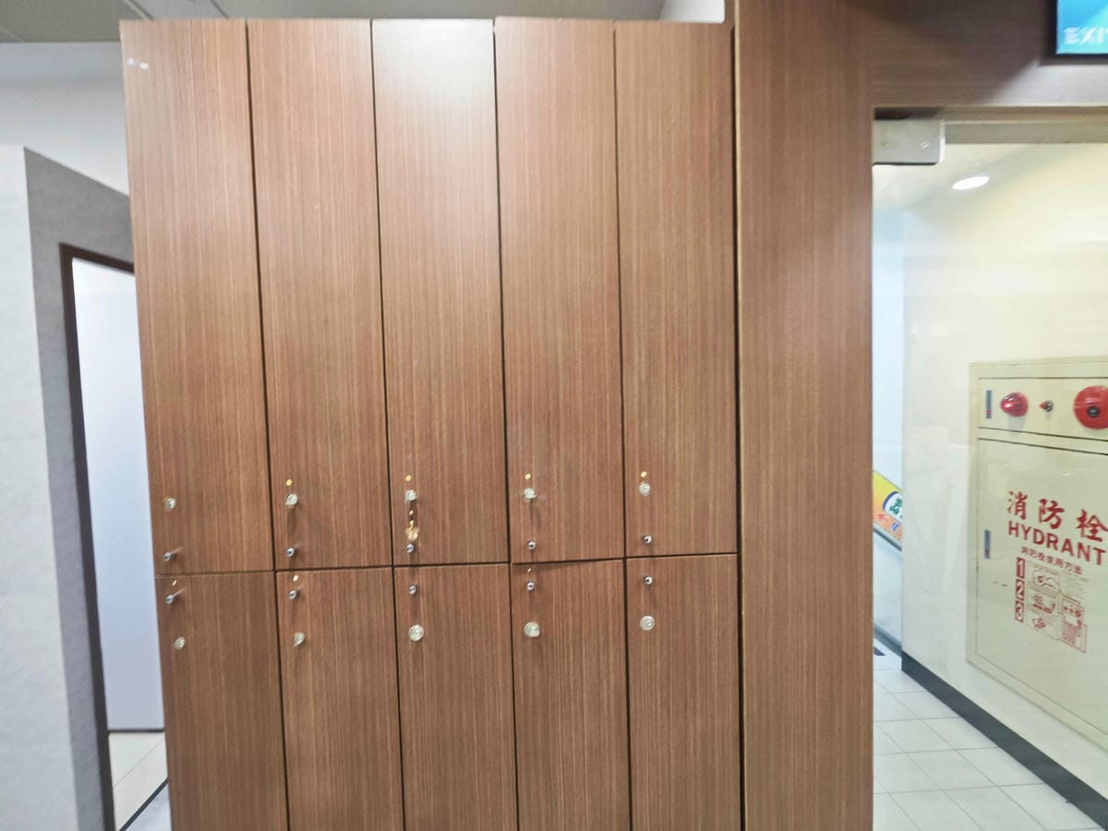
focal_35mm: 17
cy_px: 416
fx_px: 544
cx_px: 554
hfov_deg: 91.0
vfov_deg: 74.7
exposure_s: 1/30
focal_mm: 2.03
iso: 125
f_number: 1.8
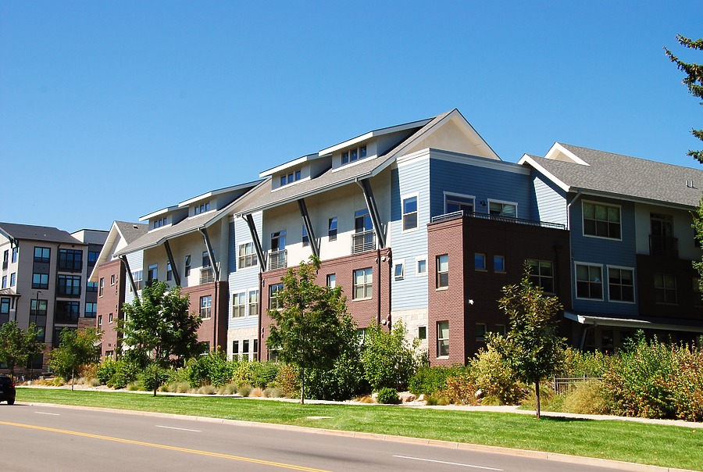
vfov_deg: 28.2
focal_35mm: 48
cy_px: 236
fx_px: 939
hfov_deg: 41.0
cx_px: 352
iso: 180
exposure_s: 1/250
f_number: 10
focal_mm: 32
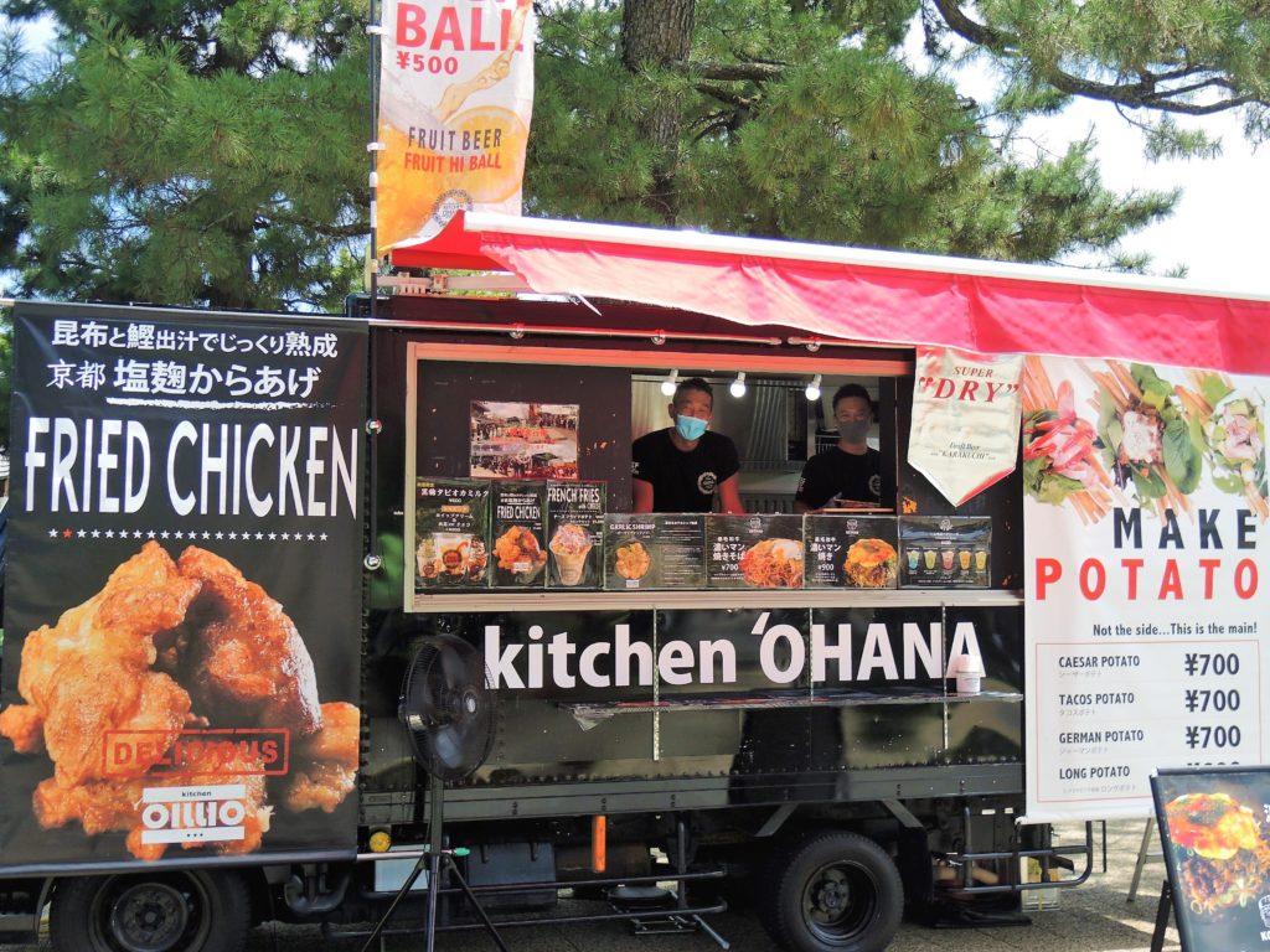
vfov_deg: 42.9
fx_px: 1211
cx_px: 635
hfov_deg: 55.4
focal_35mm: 33
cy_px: 476
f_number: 2
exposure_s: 1/1000
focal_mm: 7
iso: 80
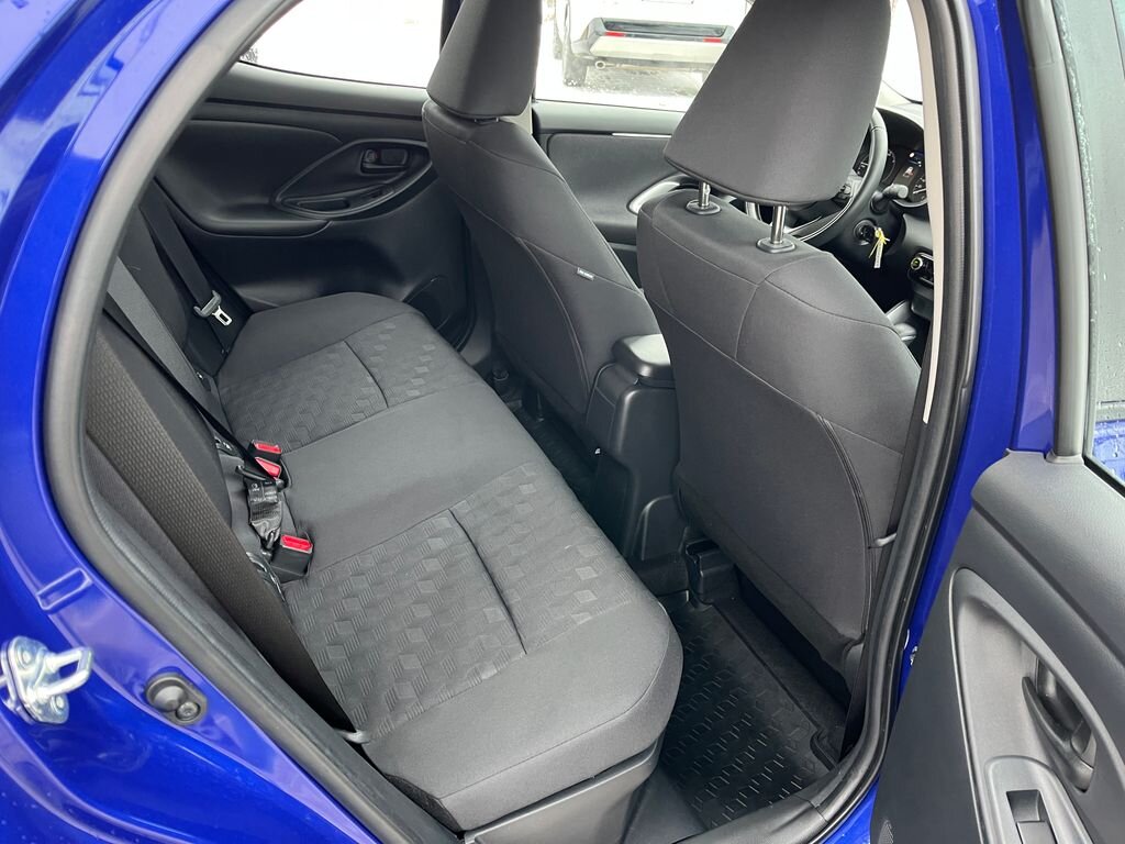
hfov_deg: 67.3
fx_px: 845
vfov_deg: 53.1
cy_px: 422
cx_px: 562
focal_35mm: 26
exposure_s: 1/60
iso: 160
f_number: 1.6
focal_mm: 5.1
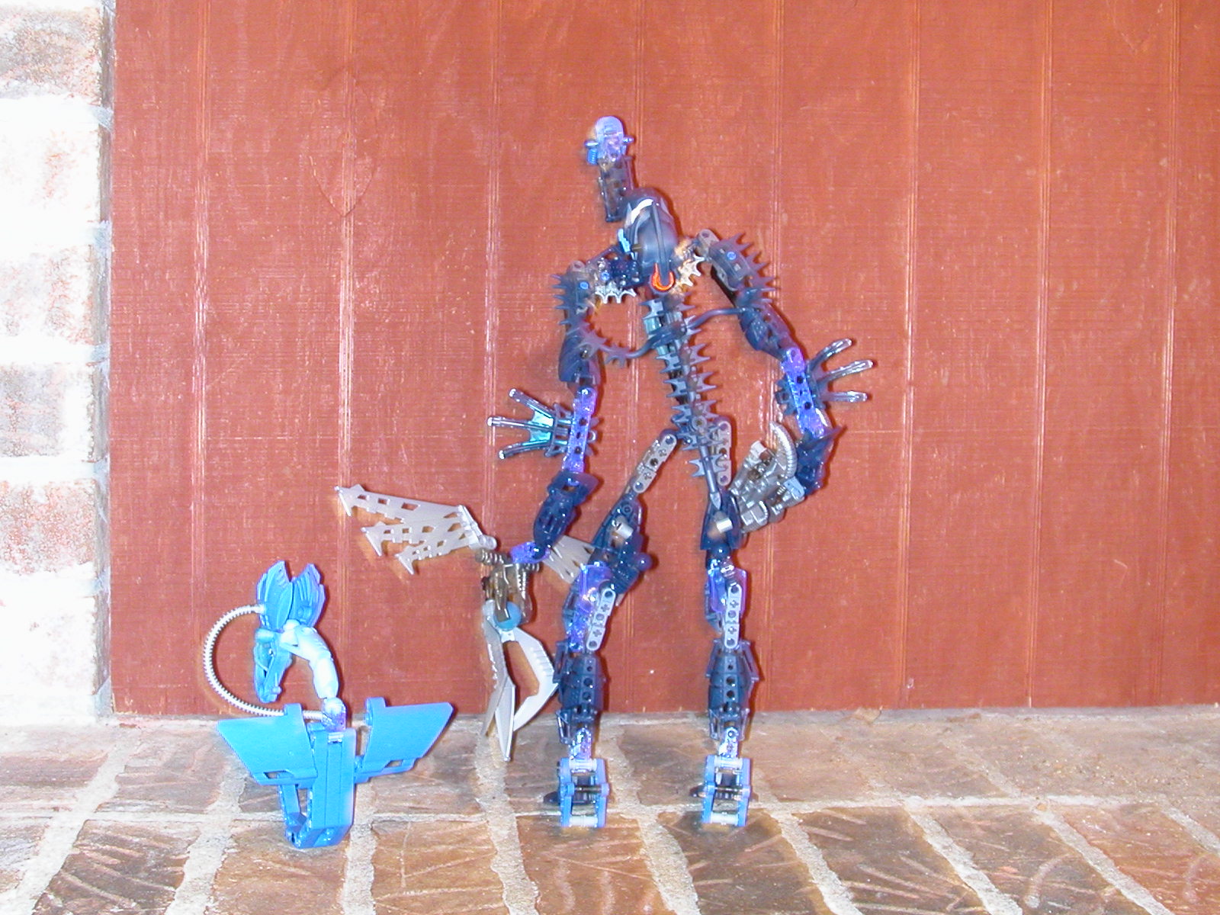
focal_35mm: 49
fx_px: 1727
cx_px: 610
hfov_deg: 38.9
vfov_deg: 29.7
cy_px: 458
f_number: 3.2
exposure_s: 1
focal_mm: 7.5
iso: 200
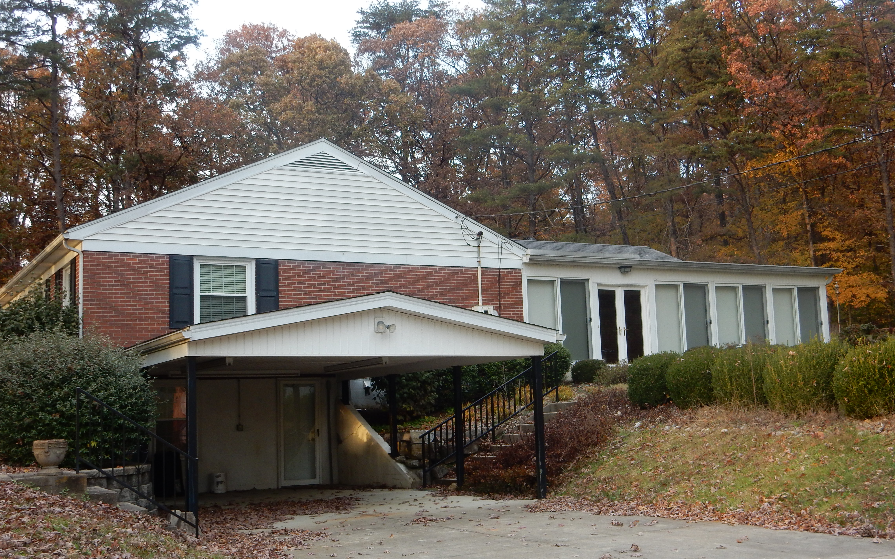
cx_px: 449
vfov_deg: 28.0
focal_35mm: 46
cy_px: 291
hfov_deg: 43.5
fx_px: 1122
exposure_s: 1/30
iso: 160
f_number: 4.2
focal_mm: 7.6
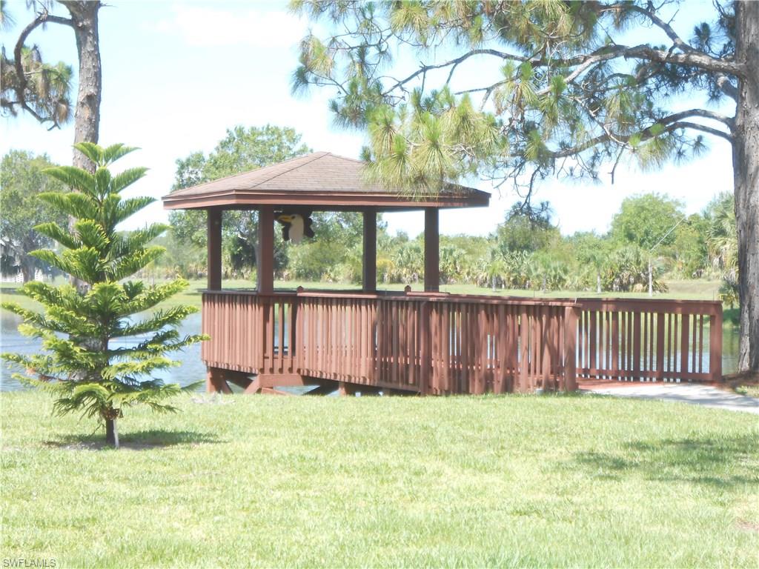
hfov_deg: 21.1
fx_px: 2039
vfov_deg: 15.9
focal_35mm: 93
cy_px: 284
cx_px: 380
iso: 80
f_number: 4.6
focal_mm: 16.5
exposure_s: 1/160
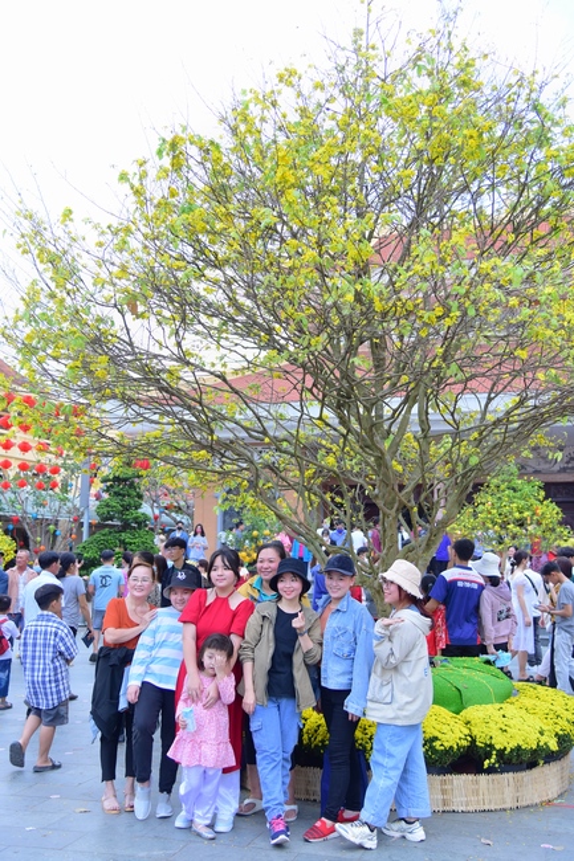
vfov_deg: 50.7
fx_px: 909
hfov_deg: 35.0
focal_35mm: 38
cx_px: 287
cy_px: 430
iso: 125
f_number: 4.5
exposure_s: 1/160
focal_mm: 38
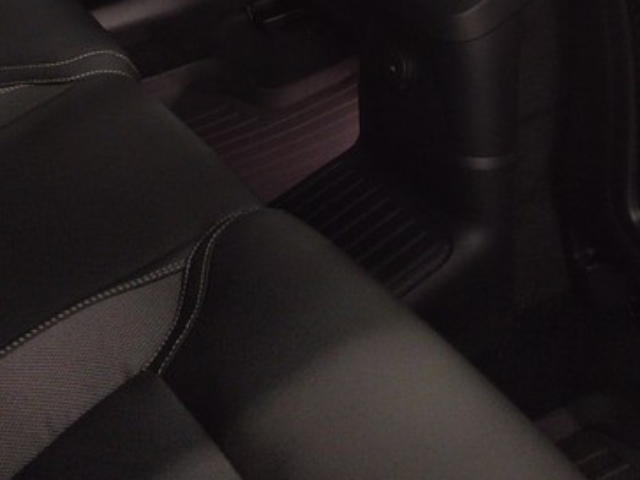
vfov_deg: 16.9
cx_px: 364
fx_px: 1497
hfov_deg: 24.1
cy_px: -178
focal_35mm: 81
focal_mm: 5.52
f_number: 1.9
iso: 2681
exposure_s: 1/50
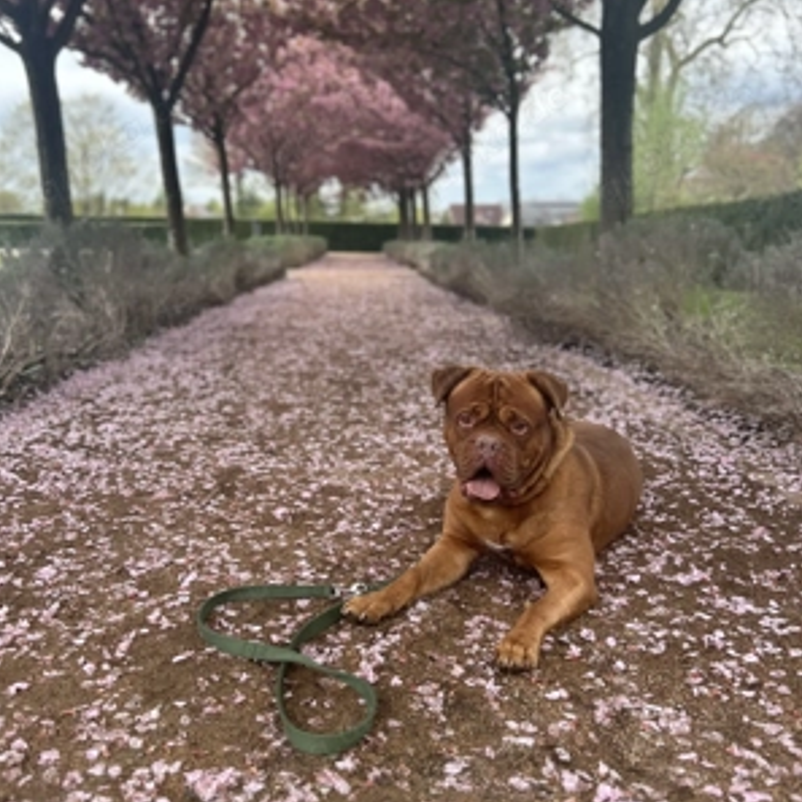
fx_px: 813
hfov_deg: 52.5
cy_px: 392
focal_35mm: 31
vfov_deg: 52.5
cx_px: 400
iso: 50
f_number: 1.5
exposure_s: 1/521
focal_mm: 5.7
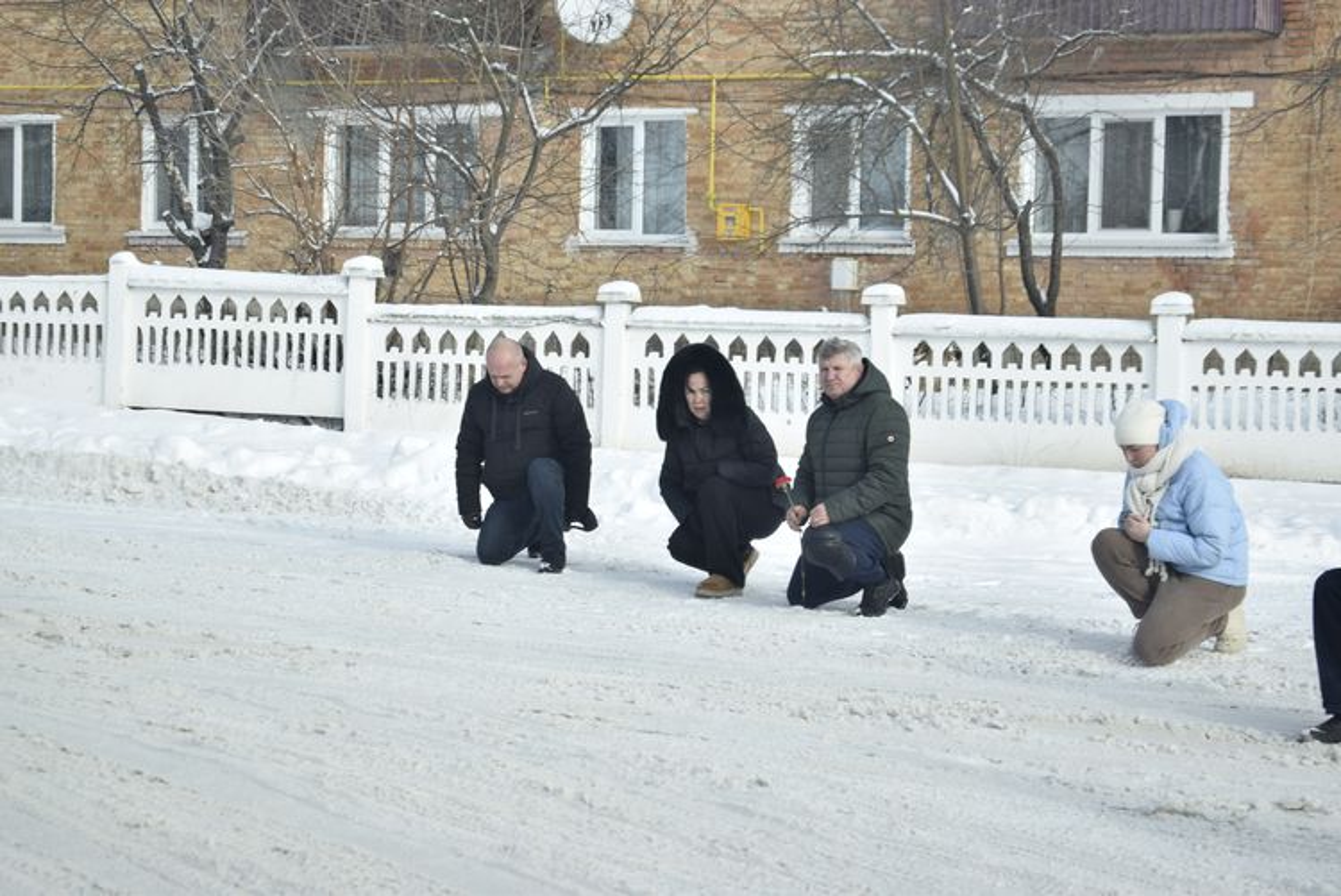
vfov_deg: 16.6
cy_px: 448
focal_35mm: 82
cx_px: 670
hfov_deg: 24.6
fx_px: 3075
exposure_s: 1/640
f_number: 5.6
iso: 200
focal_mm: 55
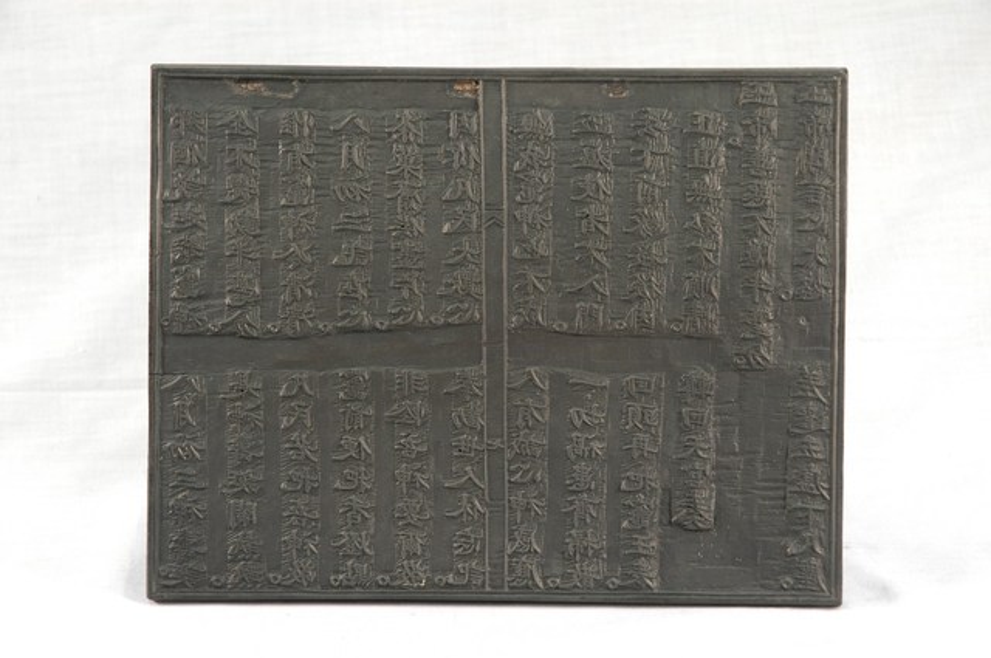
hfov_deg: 19.5
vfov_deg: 13.0
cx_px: 496
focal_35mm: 105
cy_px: 329
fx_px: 2887
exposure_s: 1/8
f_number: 7.1
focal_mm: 70
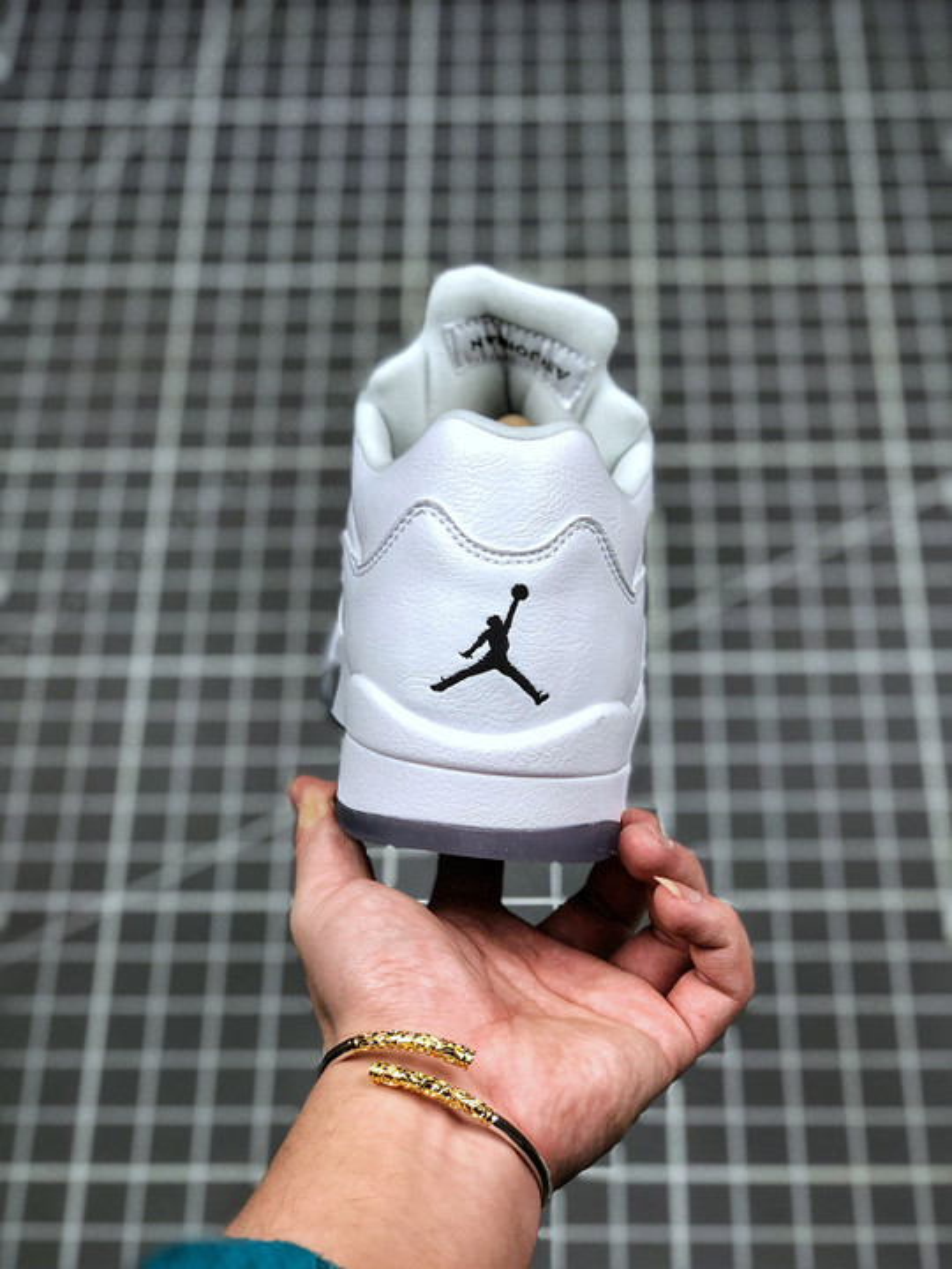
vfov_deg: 33.8
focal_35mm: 57
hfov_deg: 25.7
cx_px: 476
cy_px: 634
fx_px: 2090
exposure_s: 1/50
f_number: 2.8
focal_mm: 6.6
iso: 40
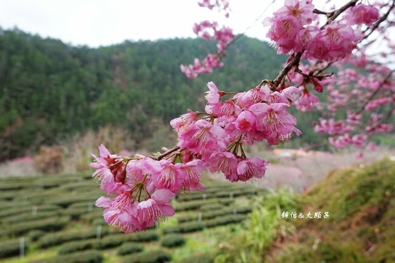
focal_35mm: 24
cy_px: 132
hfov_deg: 73.8
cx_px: 198
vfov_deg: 53.1
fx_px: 263
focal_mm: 9
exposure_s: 1/200
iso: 125
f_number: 3.5
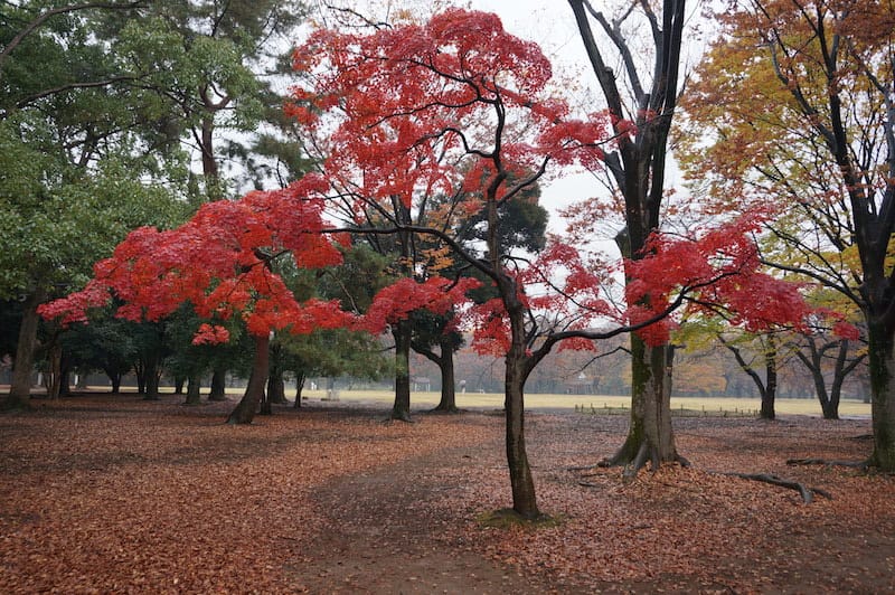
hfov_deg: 62.0
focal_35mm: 30
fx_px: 745
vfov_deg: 43.5
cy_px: 298
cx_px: 448
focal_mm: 20
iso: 100
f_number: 4.5
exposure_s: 1/80
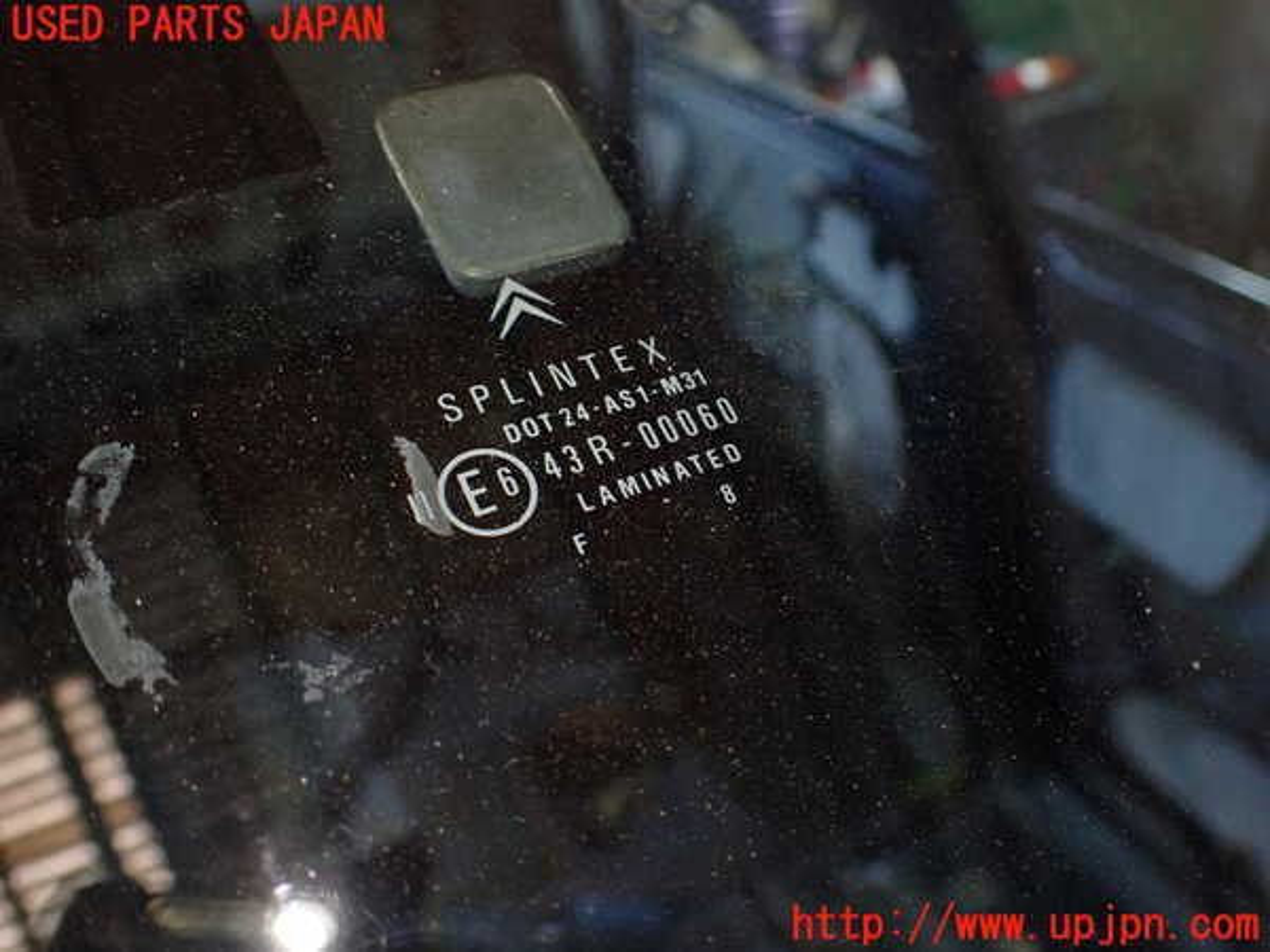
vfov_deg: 46.8
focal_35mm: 30
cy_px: 476
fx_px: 1101
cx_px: 635
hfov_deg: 60.0
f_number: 2.3
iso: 400
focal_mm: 5.4
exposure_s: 1/125
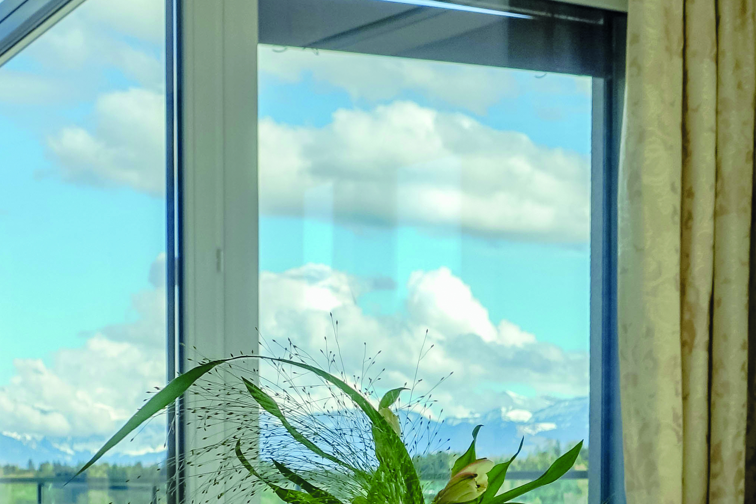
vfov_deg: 12.0
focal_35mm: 111
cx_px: 945
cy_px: 656
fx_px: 2331
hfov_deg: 17.4
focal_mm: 14.9
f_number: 5.6
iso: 125
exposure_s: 1/250
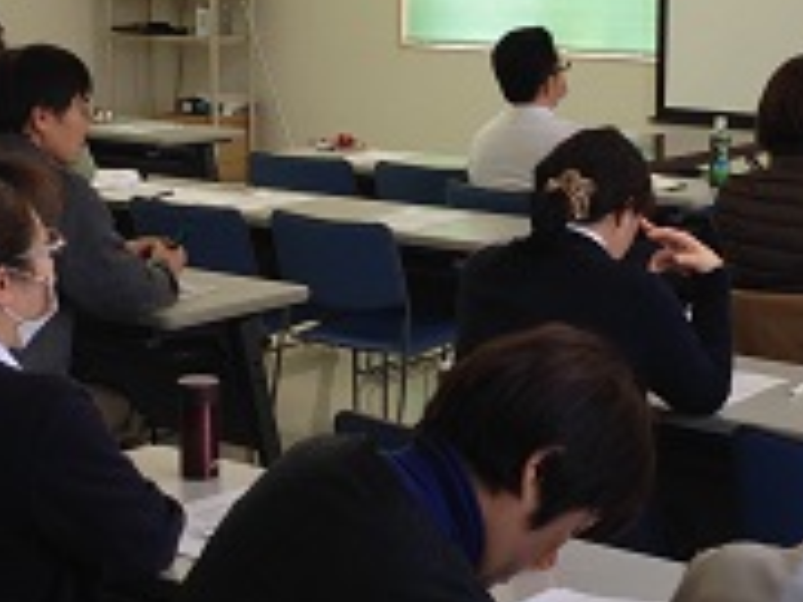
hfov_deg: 21.7
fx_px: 2088
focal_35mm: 90
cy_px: 312
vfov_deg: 16.4
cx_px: 517
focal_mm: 4.12
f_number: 2.4
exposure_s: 1/60
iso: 50
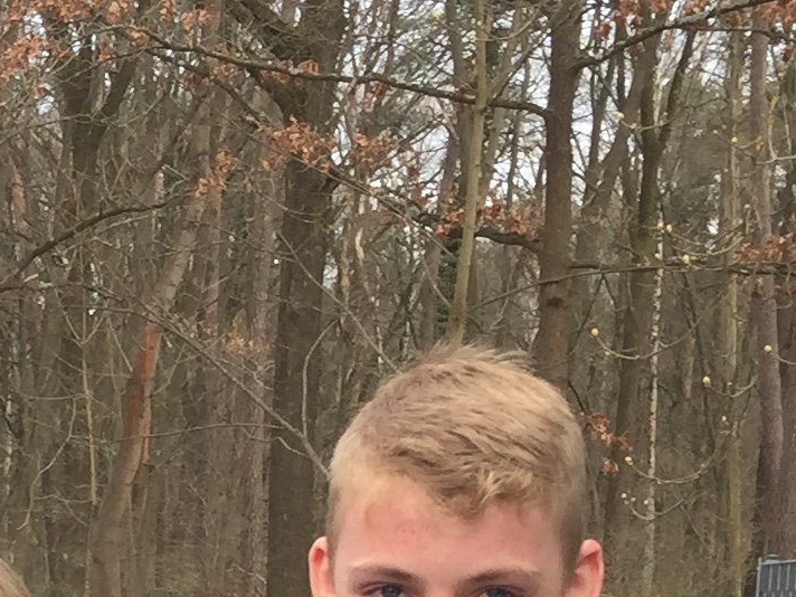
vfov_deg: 10.7
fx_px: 3058
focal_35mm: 133
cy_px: 932
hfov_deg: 13.4
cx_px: -632
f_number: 2.2
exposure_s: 1/395
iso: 32
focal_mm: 4.15
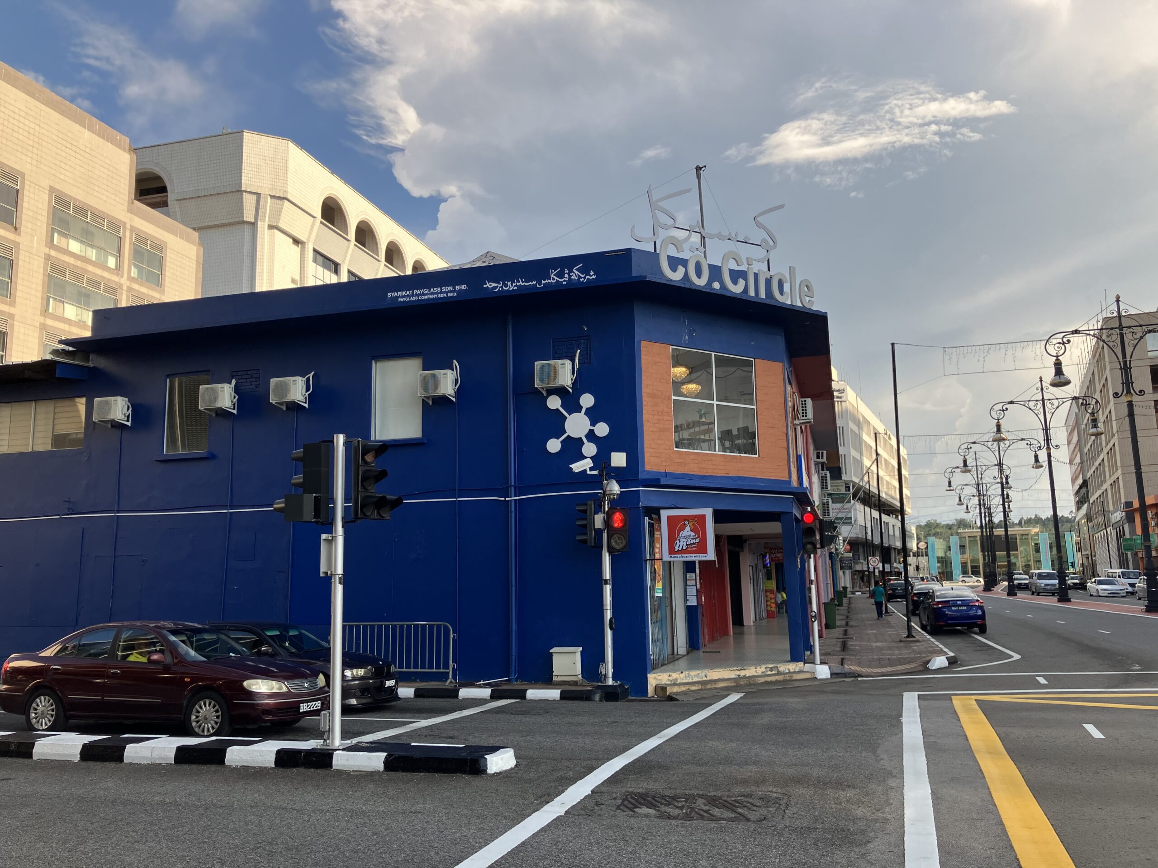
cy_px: 434
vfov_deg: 49.7
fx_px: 937
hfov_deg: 63.4
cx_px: 579
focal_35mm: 28
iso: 32
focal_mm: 3.99
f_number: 1.8
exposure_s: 1/934
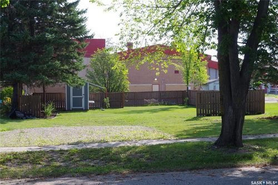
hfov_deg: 33.4
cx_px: 139
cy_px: 92
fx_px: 463
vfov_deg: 22.6
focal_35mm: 60
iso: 400
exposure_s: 1/125
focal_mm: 40
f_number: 11
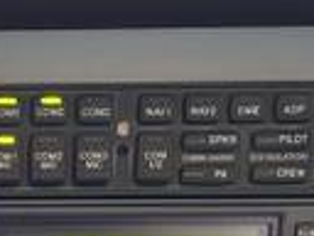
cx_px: -289
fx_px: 1469
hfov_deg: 11.2
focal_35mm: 162
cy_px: 580
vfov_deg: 8.3
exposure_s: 1/108
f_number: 1.6
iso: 125
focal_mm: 4.2
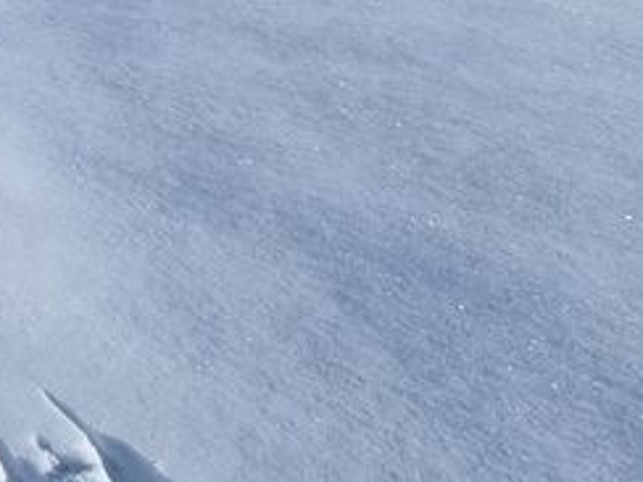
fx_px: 892
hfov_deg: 21.8
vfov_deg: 21.5
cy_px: -354
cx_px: -540
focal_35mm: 48
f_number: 2.2
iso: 50
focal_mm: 2.2
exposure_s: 1/3496
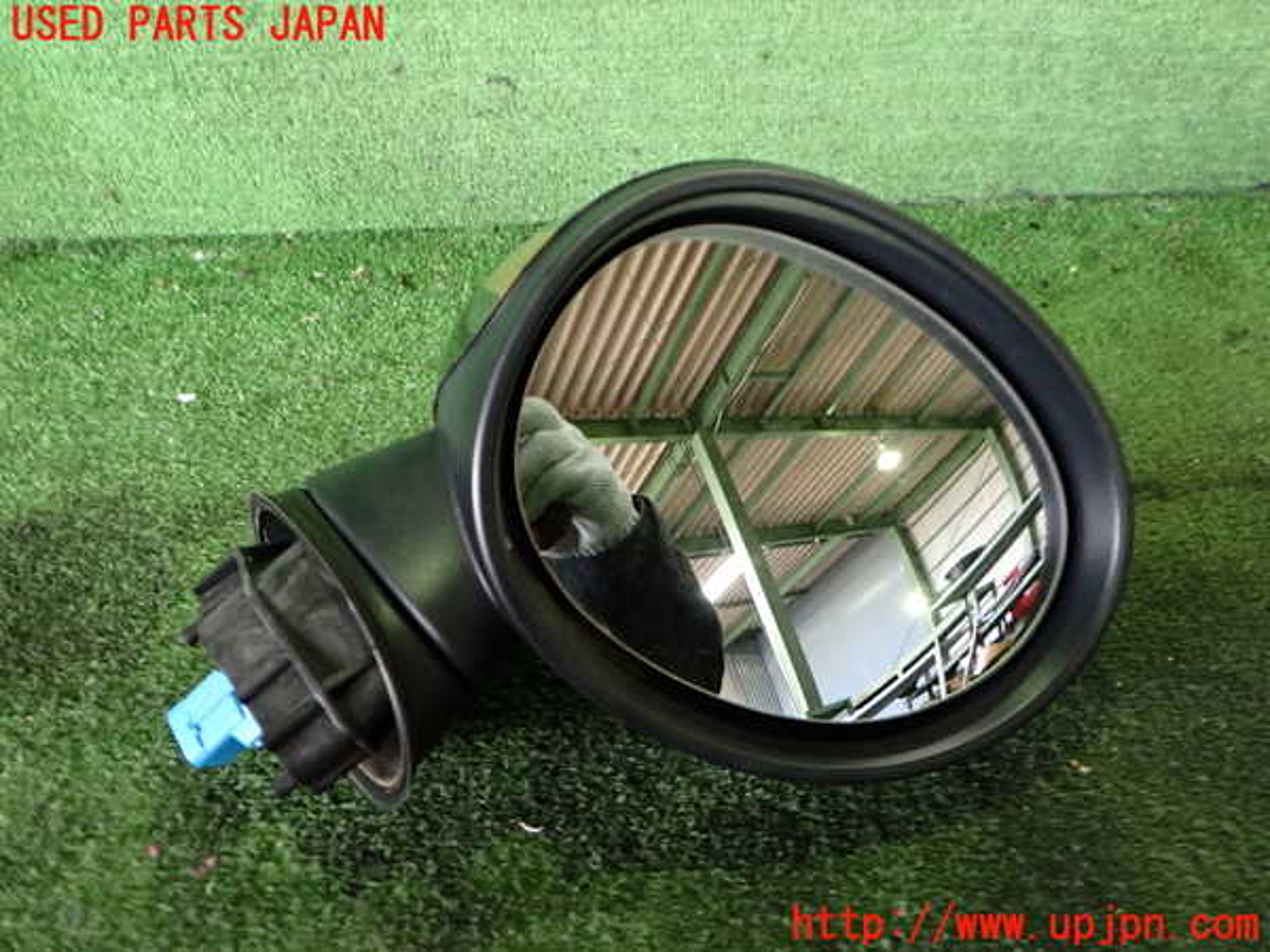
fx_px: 1101
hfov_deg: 60.0
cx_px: 635
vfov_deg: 46.8
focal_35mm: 30
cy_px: 476
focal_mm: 5.4
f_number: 2.3
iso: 640
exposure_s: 1/60
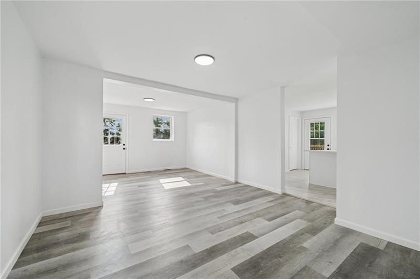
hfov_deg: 104.3
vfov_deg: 81.1
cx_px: 210
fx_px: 163
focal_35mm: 14
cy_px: 140
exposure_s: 1/8
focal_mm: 14
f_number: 11
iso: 50
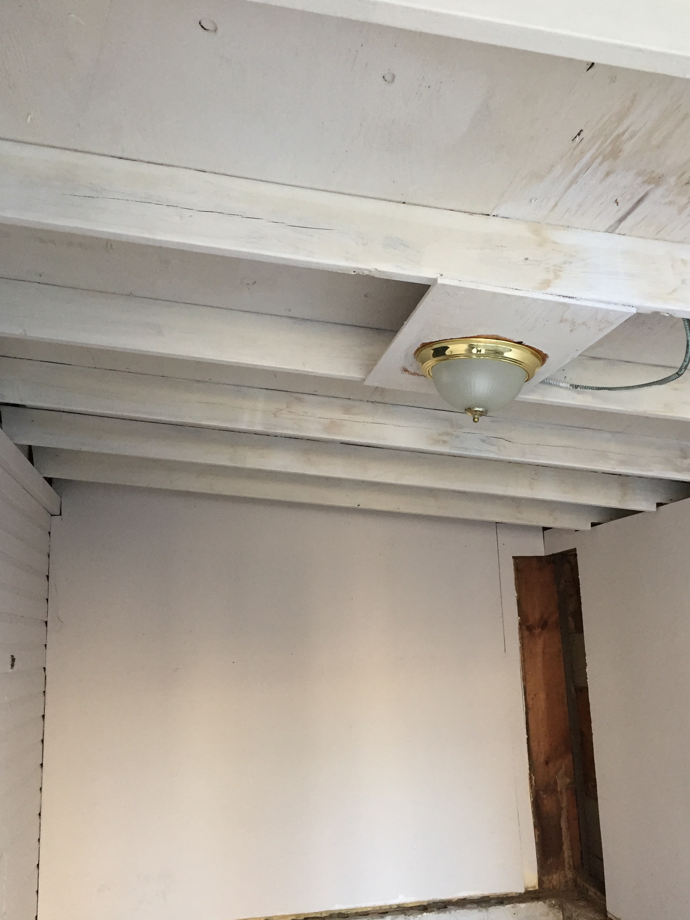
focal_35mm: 33
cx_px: 373
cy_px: 463
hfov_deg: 42.9
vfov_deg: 55.4
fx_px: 877
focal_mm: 4.15
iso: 100
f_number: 2.2
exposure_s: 1/30
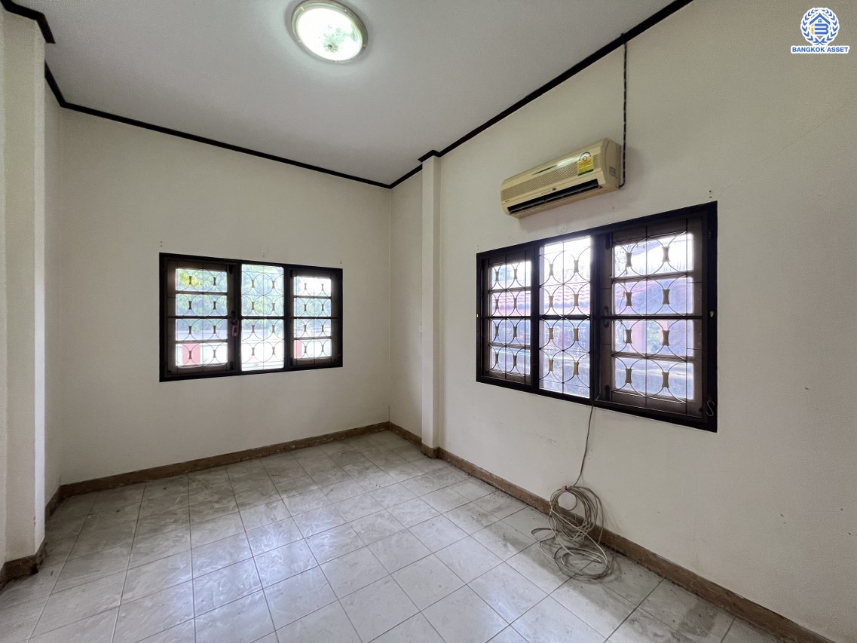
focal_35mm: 13
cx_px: 428
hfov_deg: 106.2
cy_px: 322
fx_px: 322
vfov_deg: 89.9
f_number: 1.8
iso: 32
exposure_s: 1/300
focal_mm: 1.57
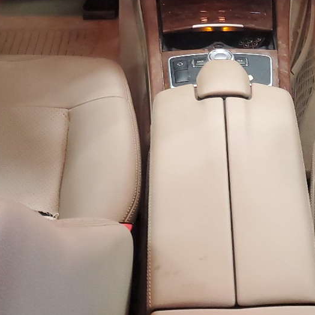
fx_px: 721
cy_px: 11
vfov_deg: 23.7
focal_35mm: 70
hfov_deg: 24.5
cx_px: 223
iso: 341
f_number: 1.5
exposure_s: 1/30
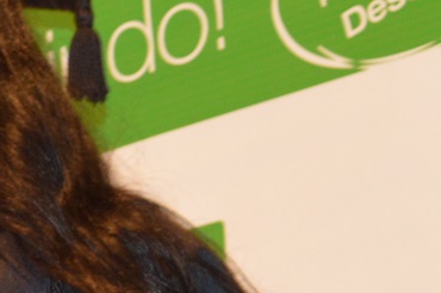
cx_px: -485
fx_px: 3770
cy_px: 284
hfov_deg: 6.5
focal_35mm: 308
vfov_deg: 4.4
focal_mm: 38
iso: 640
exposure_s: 1/15
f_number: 4.8
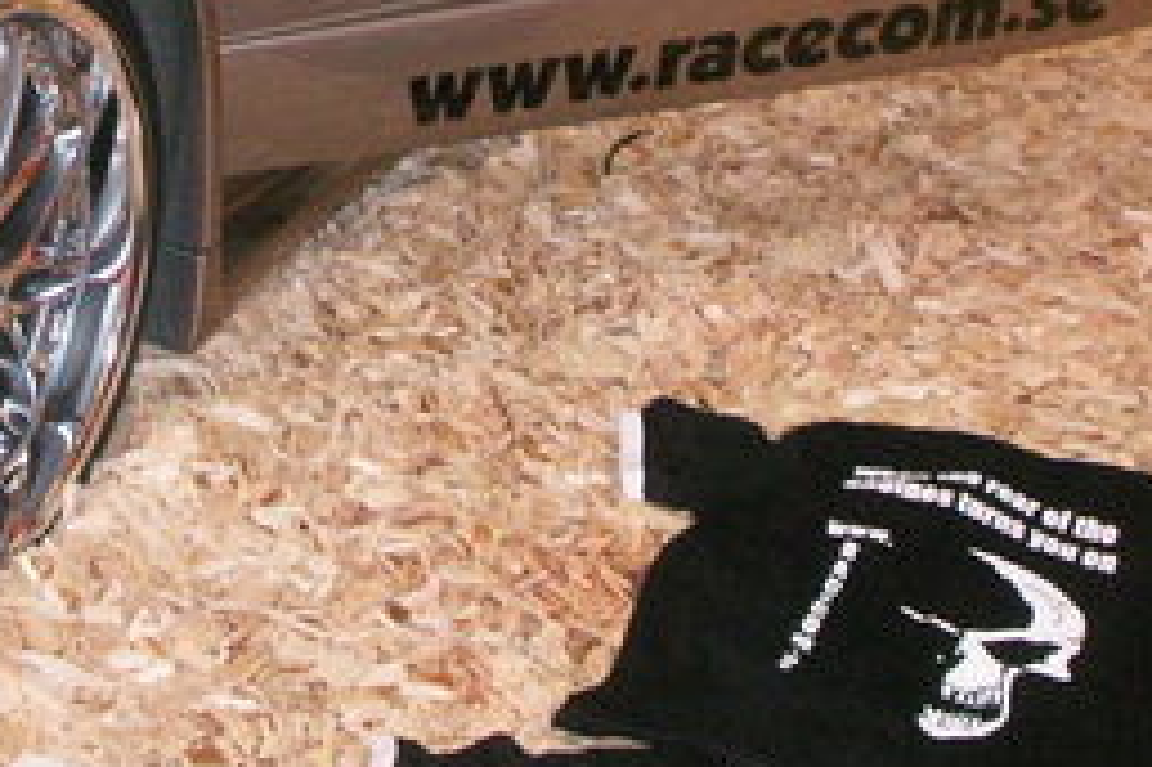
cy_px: -81
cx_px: 238
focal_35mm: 96
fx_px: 3070
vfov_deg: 13.9
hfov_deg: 21.0
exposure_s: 1/40
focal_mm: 7.7
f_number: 3.5
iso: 160
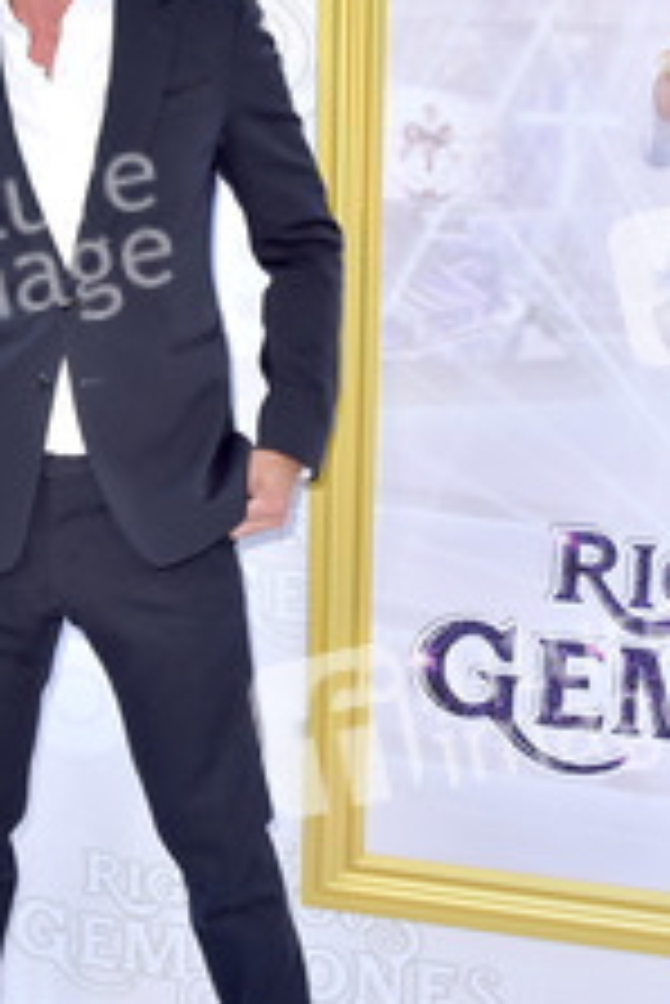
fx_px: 1700
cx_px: 74
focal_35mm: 61
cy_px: 486
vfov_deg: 32.9
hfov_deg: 21.8
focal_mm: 34
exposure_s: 1/250
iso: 320
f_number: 7.1
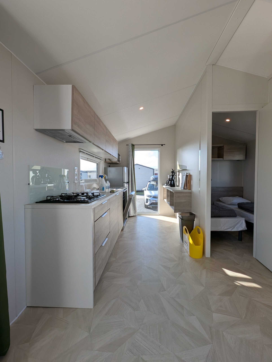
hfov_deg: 90.1
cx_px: 136
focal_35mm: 13
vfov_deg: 106.1
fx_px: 136
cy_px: 181
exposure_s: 1/521
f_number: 2.2
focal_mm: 1.95
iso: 52
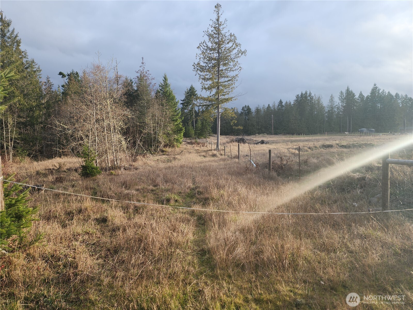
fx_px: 274
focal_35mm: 23
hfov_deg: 73.9
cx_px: 206
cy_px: 155
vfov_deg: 58.9
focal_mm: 6.4
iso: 12
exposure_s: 1/180
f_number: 1.8
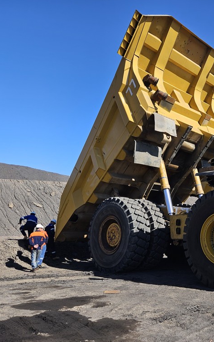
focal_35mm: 33
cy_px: 171
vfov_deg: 58.1
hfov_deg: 36.3
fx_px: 308
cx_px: 186
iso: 25
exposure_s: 1/1145
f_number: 1.8
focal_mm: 5.4
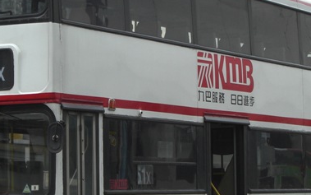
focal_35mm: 152
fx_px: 1289
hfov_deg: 13.8
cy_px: 107
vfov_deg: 8.6
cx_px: 141
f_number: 4
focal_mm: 14.2
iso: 80
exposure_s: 1/125
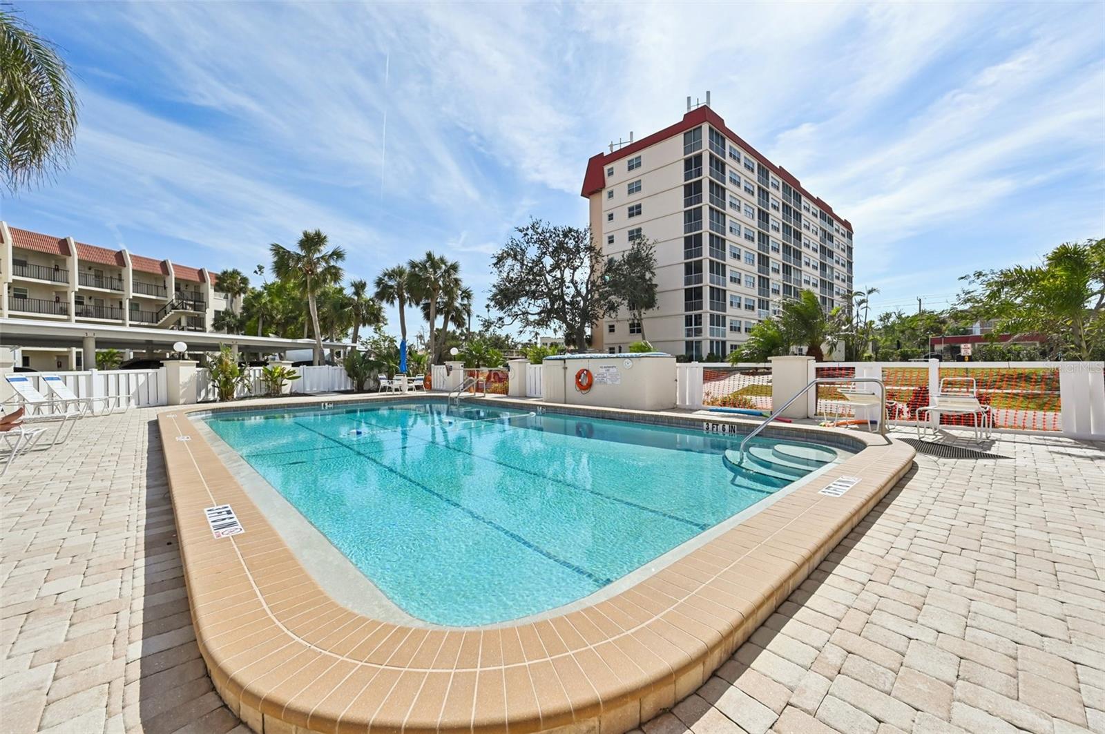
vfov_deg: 81.1
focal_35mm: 14
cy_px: 367
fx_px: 429
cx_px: 552
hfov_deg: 104.3
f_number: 8
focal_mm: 14
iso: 400
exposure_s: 1/2500
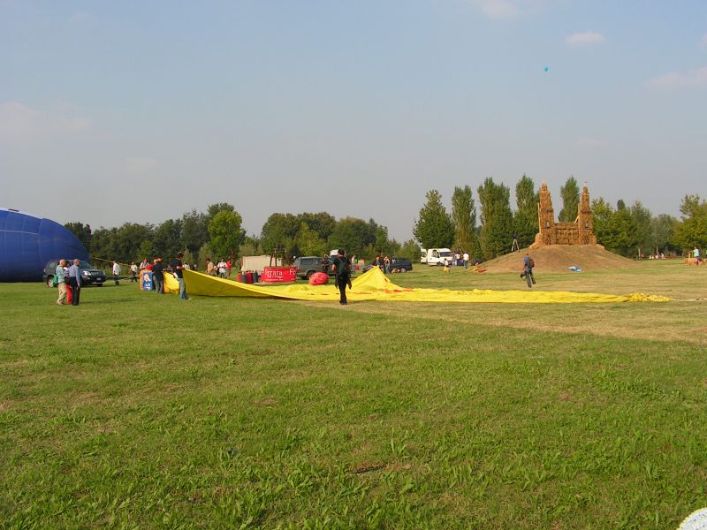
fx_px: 735
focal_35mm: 36
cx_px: 354
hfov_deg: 51.4
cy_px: 265
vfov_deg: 39.7
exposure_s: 1/400
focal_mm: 6
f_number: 4.8
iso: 64
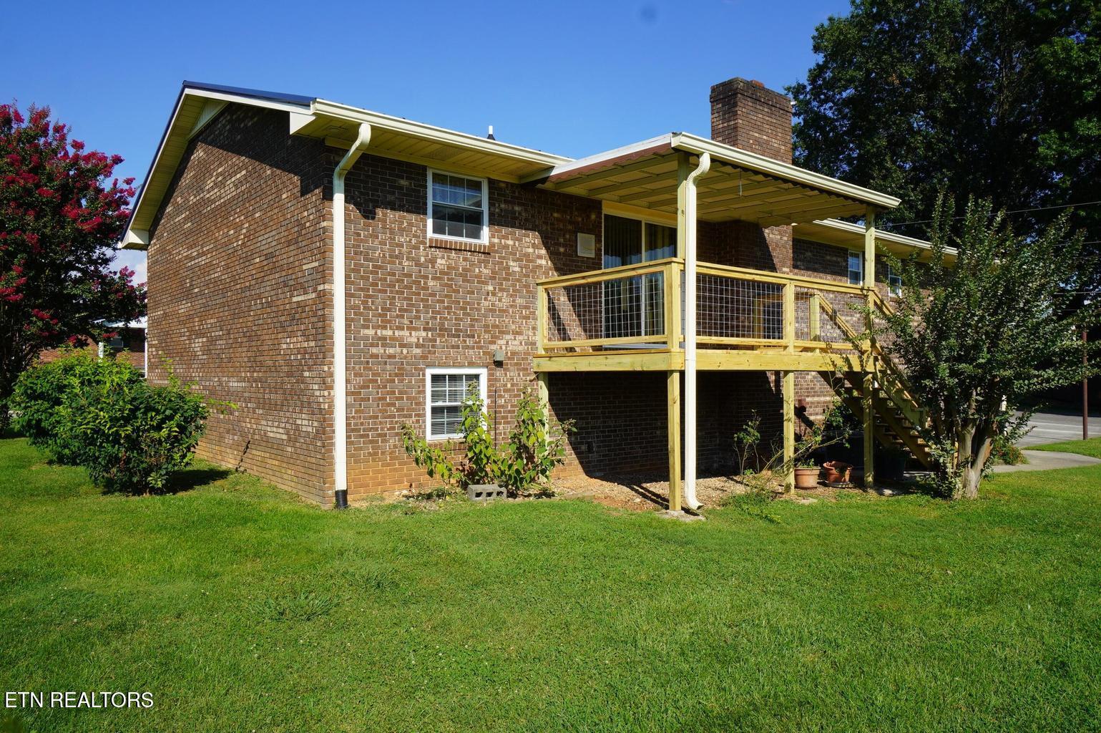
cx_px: 550
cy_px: 366
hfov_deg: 73.8
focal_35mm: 24
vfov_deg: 53.1
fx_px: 734
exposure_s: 1/160
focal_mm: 16
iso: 100
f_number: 10
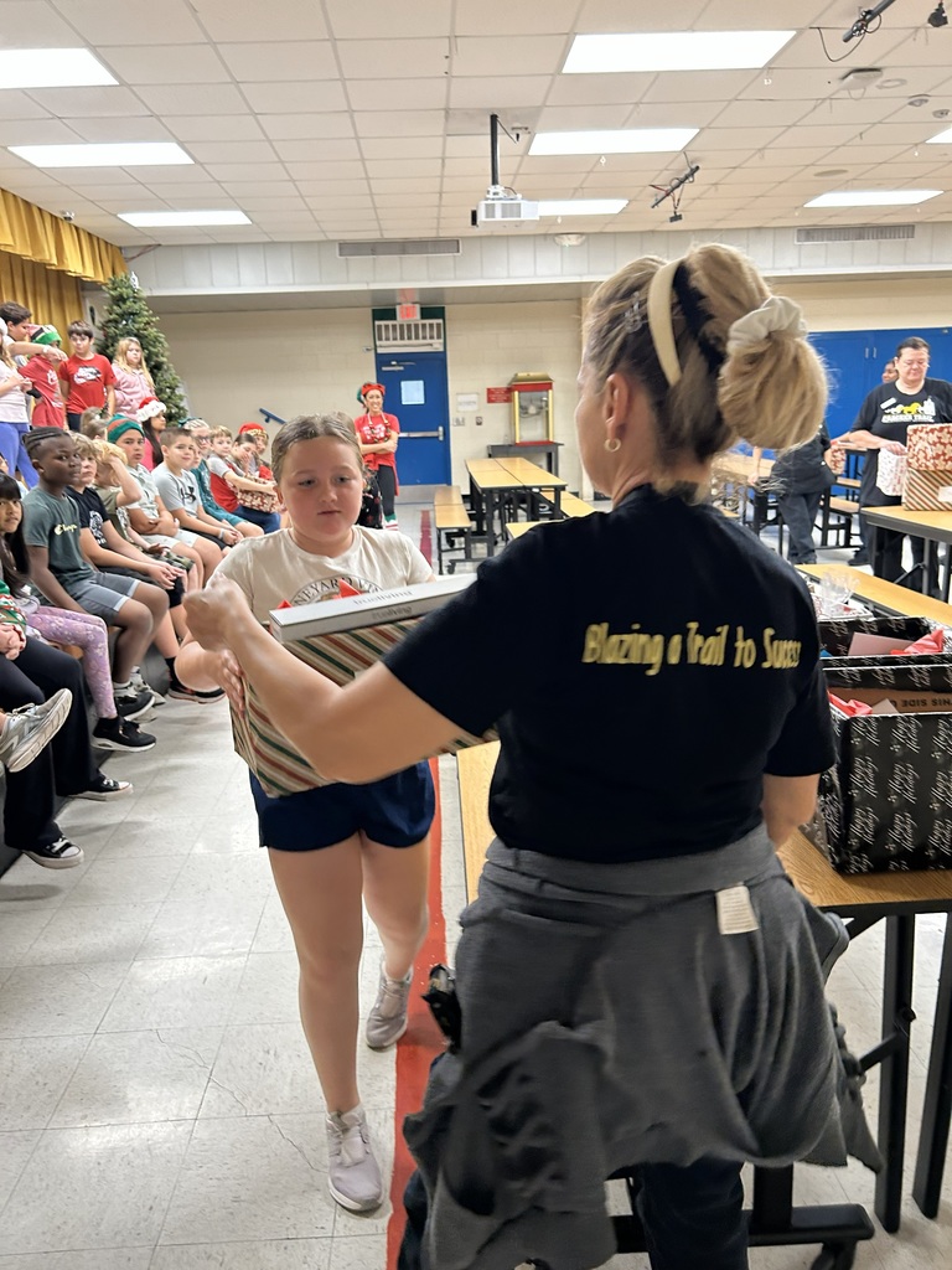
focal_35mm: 26
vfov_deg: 67.3
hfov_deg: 53.1
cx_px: 476
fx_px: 953
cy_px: 635
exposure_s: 1/60
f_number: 1.5
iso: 125
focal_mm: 5.7
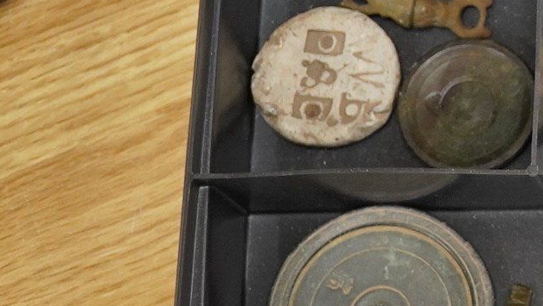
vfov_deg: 8.2
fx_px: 2117
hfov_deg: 13.7
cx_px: 842
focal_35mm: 147
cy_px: -42
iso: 2500
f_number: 6.3
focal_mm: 30
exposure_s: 1/200
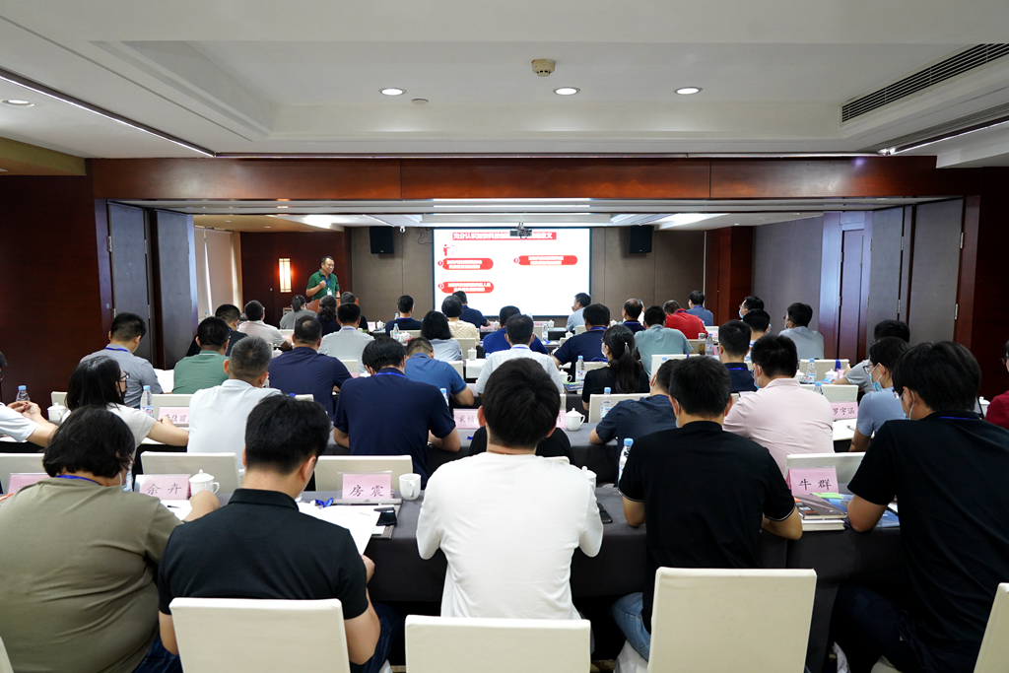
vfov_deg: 53.1
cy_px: 336
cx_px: 504
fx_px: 673
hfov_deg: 73.7
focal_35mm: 24
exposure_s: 1/100
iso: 3200
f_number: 5
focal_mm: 24
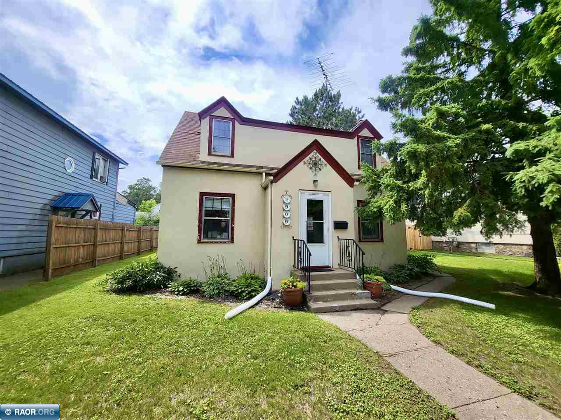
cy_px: 210
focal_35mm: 13
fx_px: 211
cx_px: 280
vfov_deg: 89.9
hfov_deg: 106.2
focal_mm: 1.74
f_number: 2.2
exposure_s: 1/1163
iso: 32
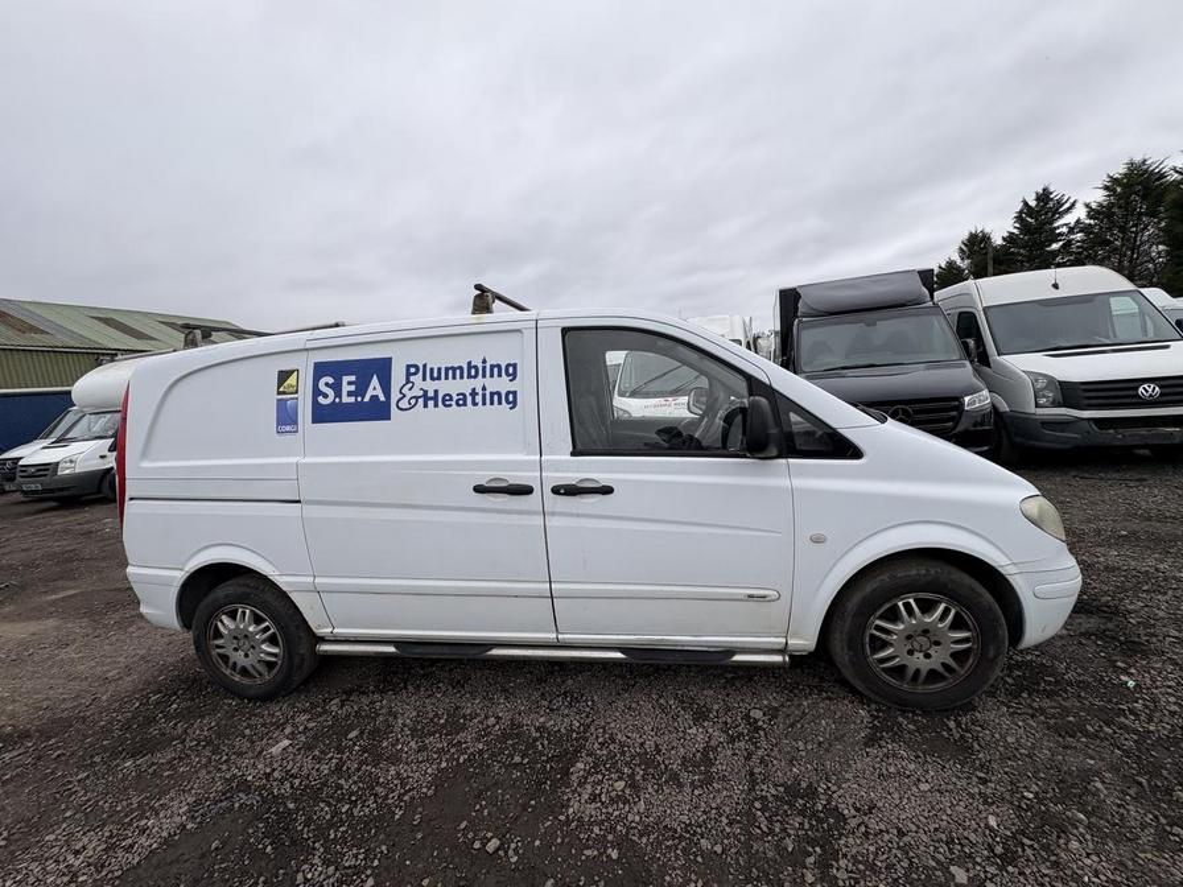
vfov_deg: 85.7
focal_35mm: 14
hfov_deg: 102.1
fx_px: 478
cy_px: 444
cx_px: 592
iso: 40
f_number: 2.2
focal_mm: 2.22
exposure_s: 1/435
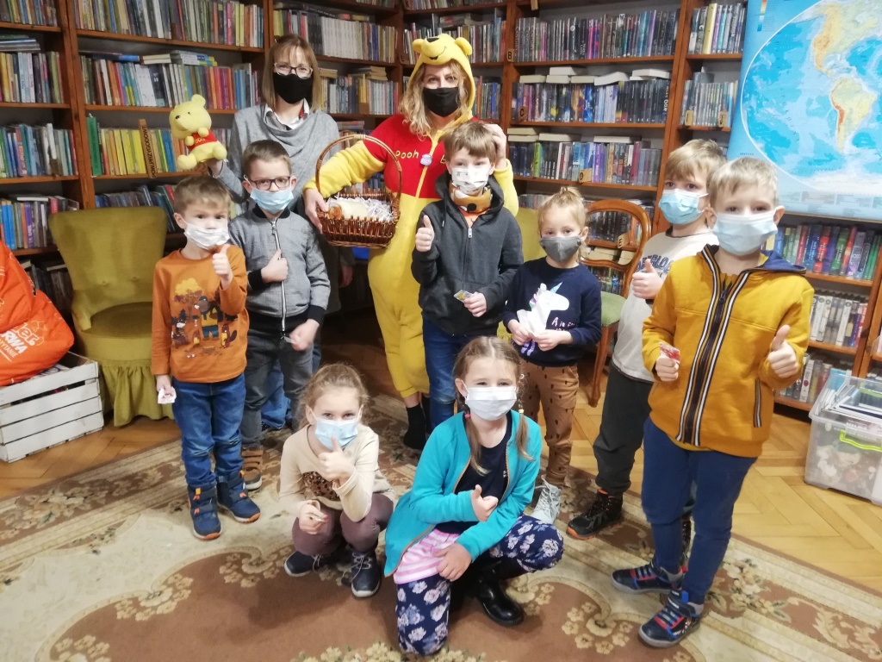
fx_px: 662
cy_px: 331
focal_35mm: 26
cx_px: 441
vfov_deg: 53.1
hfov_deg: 67.3
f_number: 2.2
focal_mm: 3.81
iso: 500
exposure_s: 1/20
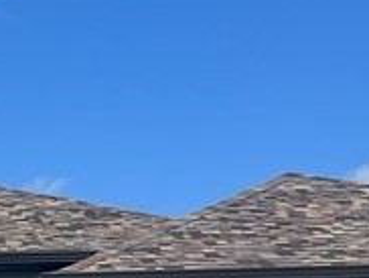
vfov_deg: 9.7
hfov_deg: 11.2
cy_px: 473
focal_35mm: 146
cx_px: -529
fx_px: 1558
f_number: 1.5
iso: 50
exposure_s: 1/6211
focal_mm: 5.7
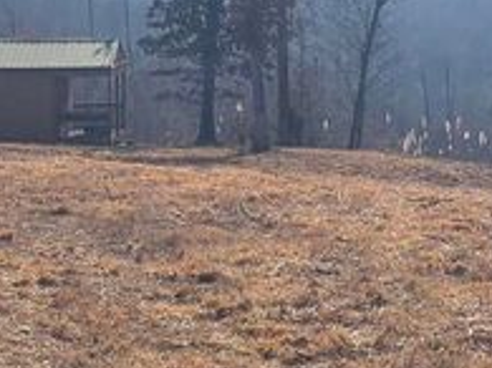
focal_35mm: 164
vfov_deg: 9.0
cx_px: 222
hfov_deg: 12.1
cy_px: 137
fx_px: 2330
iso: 20
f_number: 2.2
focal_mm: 7.5
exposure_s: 1/2732
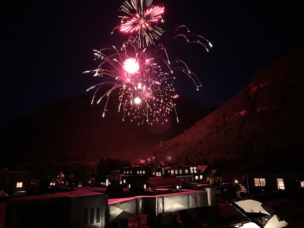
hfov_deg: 67.3
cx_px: 152
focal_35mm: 26
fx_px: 228
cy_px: 114
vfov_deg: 53.1
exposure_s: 1/4
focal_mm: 4.25
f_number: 1.8
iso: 3200
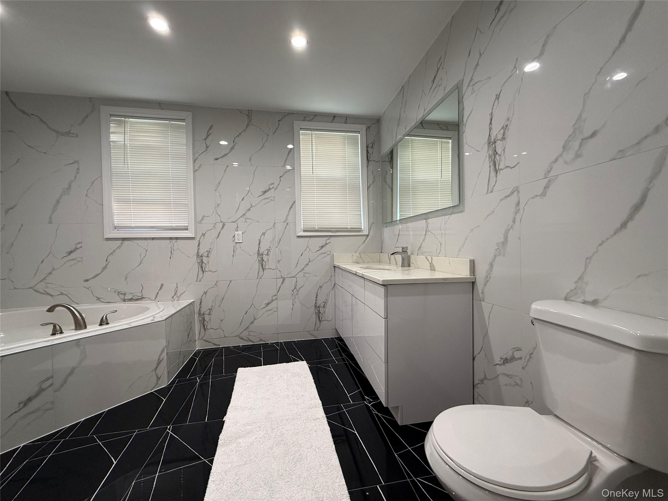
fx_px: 270
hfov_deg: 102.1
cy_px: 250
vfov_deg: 85.7
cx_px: 334
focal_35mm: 14
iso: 160
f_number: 2.2
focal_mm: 2.22
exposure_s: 1/120
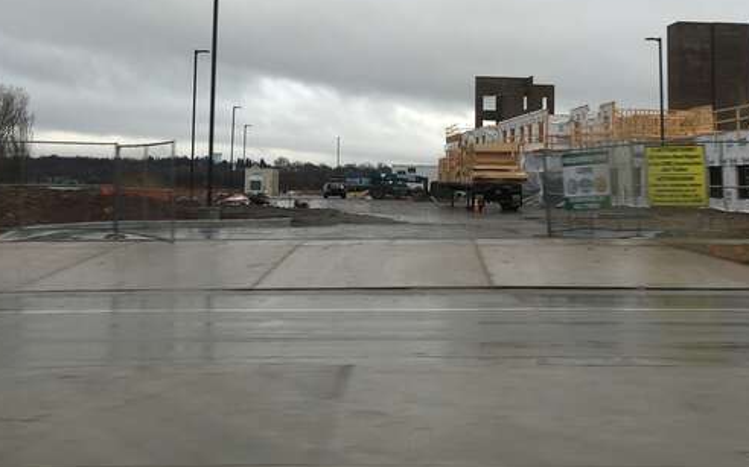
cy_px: 93
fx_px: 1020
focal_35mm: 50
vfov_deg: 25.4
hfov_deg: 40.3
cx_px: 393
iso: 25
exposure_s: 1/191
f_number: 2.2
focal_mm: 4.15
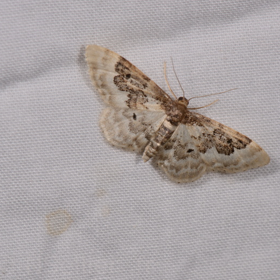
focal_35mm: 165
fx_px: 1507
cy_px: 141
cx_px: 198
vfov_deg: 10.6
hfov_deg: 10.6
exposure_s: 1/60
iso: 100
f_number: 25
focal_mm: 85
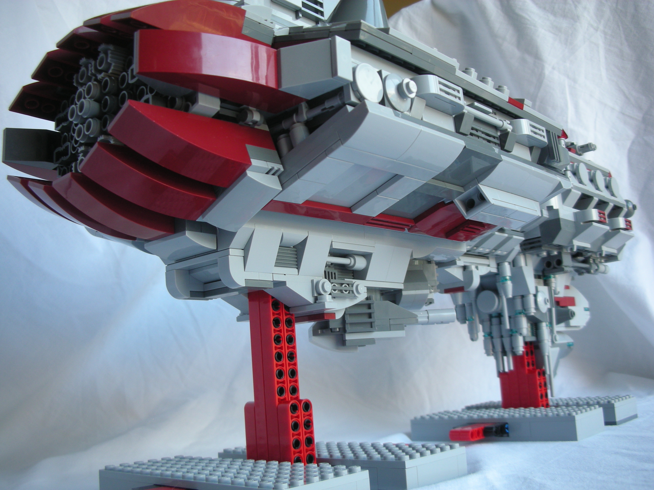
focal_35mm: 35
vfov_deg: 40.7
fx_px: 661
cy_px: 245
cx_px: 327
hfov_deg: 52.6
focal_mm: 5.8
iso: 57
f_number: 2.8
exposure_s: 1/30.3
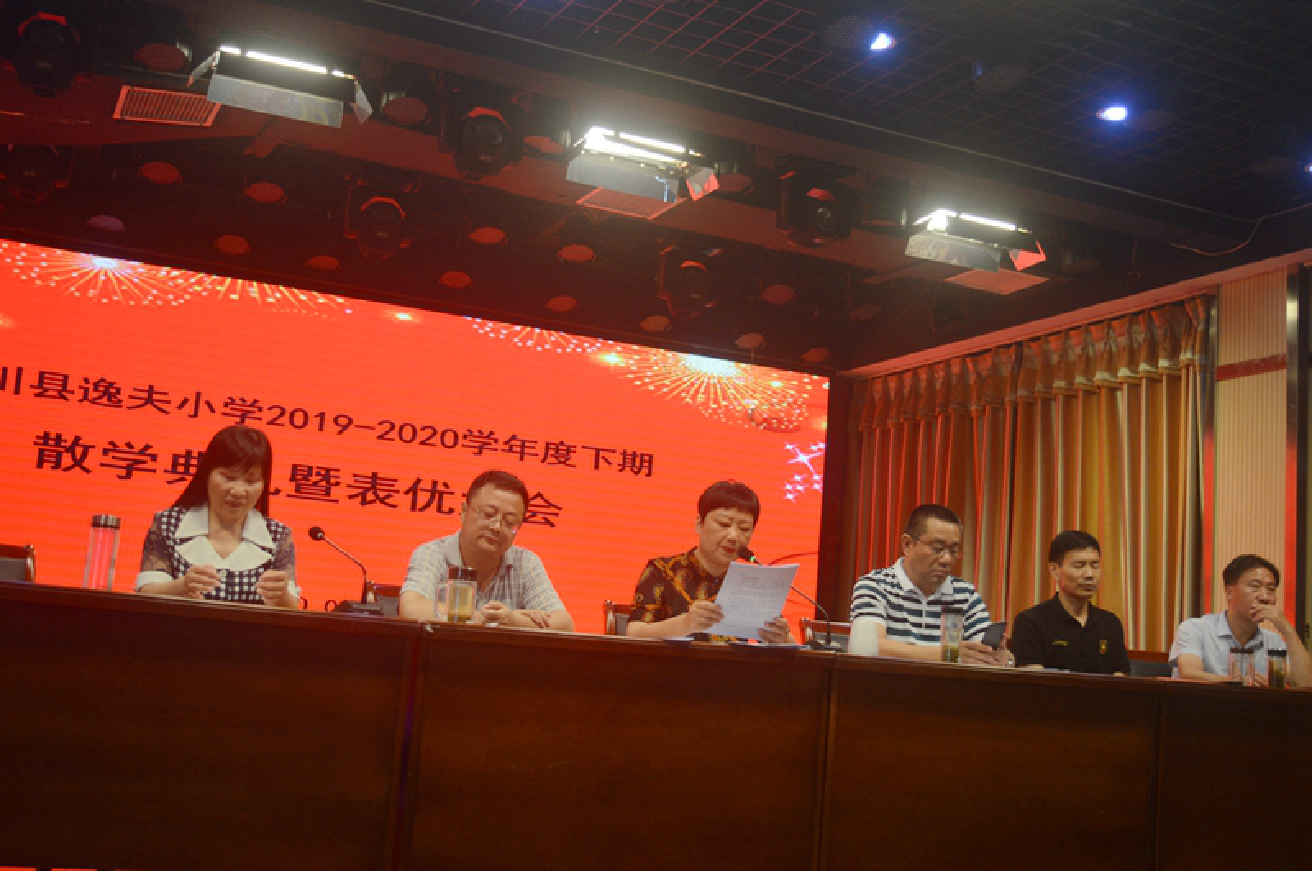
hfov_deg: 46.5
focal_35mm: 42
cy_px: 436
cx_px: 656
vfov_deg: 31.8
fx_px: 1528
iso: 400
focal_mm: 28
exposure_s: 1/80
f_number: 4.5
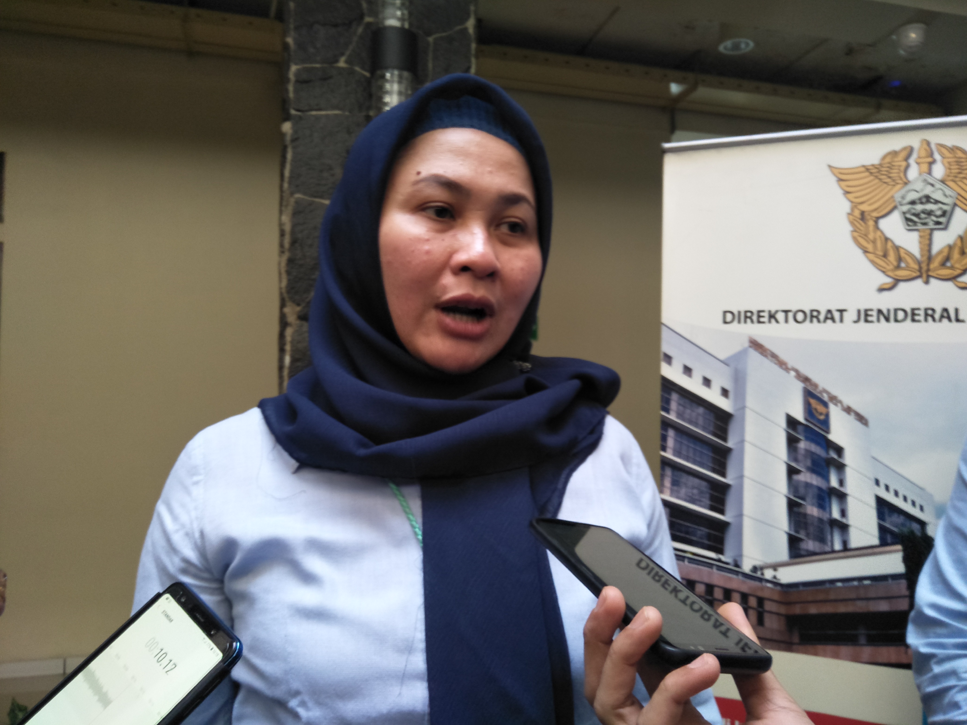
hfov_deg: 81.7
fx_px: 559
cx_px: 484
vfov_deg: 66.0
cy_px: 362
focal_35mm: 20
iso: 142
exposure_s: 1/33
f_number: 2.2
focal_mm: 3.46
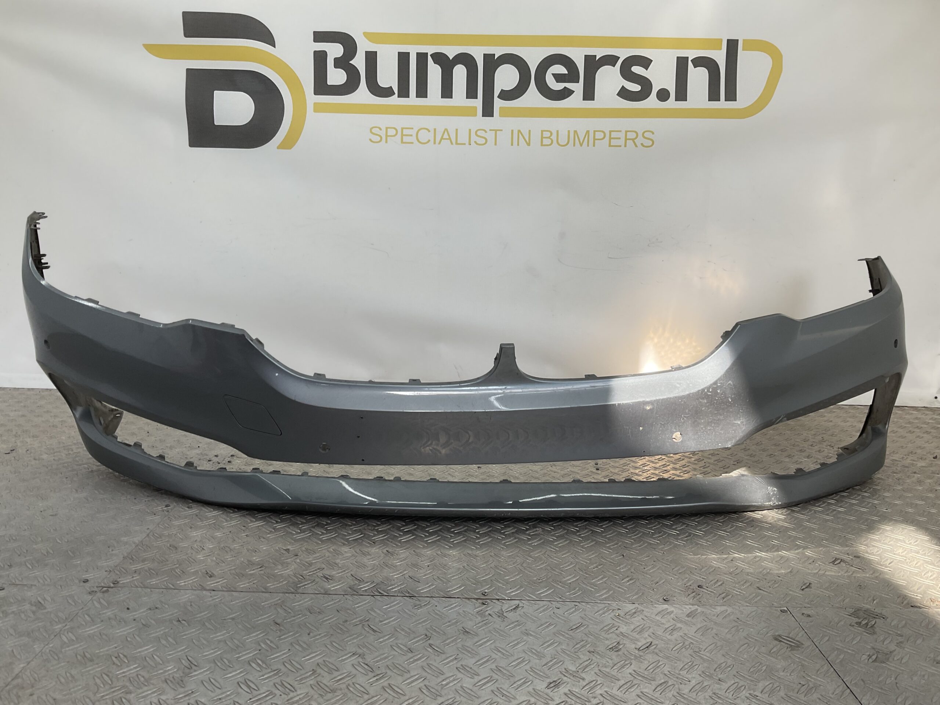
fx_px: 787
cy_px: 352
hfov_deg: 61.7
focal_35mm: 29
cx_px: 470
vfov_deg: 48.2
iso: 16
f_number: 1.8
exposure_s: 1/206
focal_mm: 3
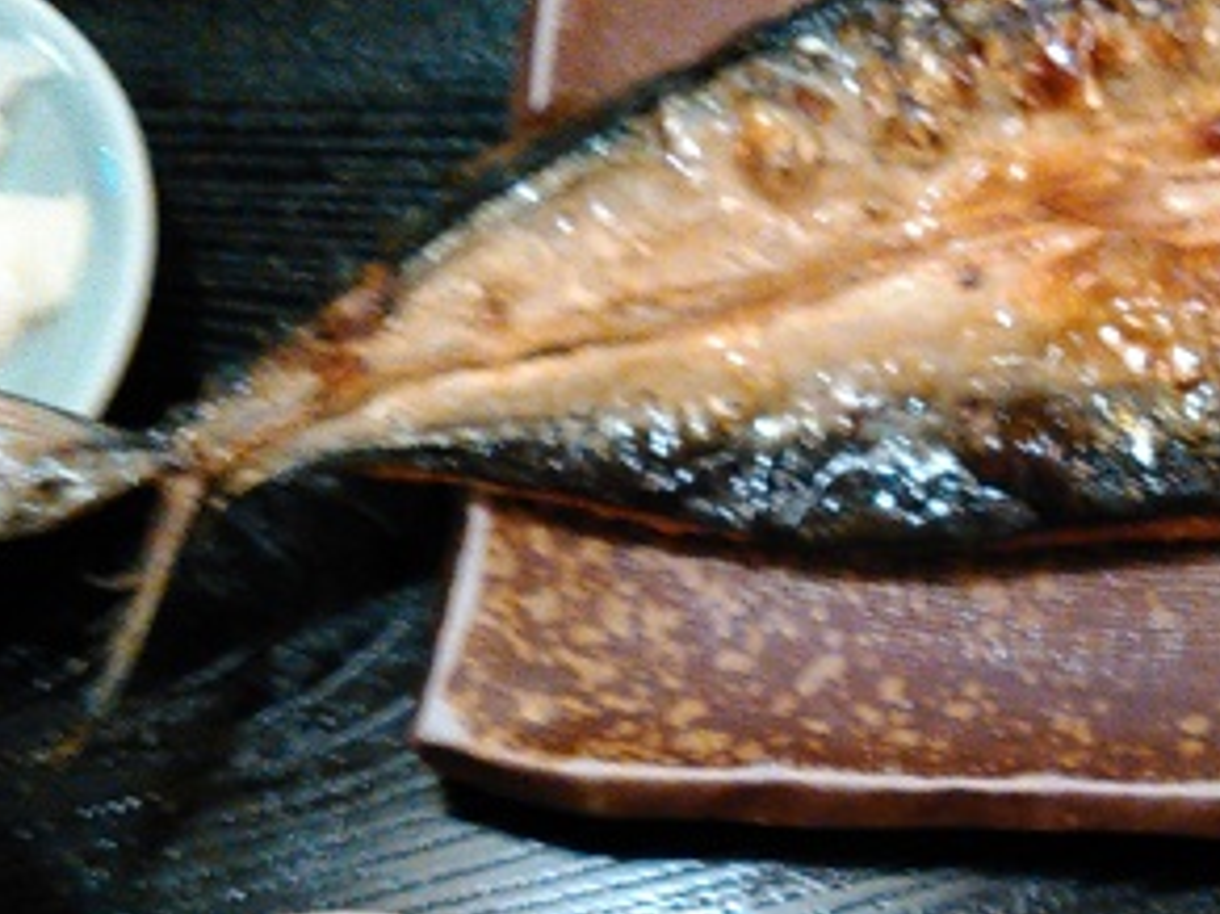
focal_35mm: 66
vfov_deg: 21.8
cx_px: 922
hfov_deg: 28.9
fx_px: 2325
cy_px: 801
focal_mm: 4
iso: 1000
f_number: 2.4
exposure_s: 1/16.7
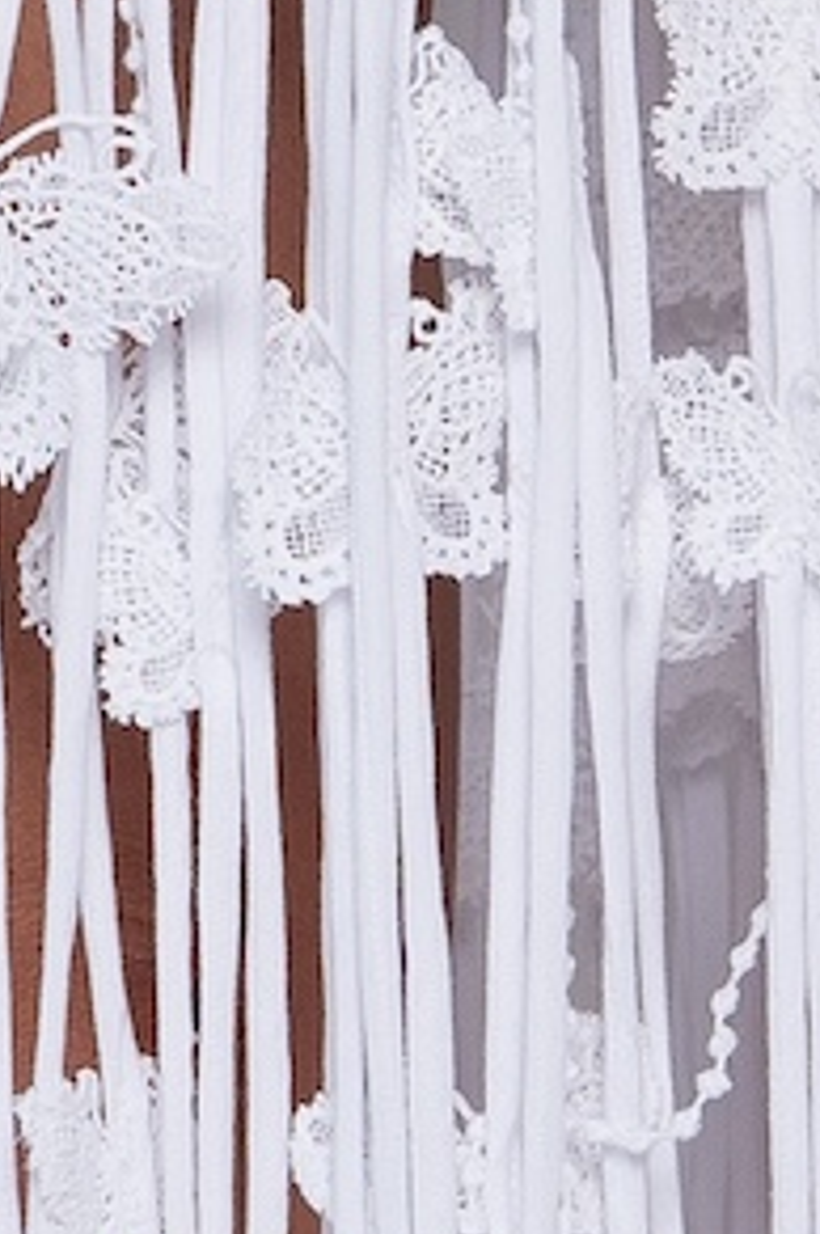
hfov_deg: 3.7
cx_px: 495
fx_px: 12705
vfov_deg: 5.6
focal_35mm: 371
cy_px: 1120
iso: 200
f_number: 5
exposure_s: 1/160
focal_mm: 48
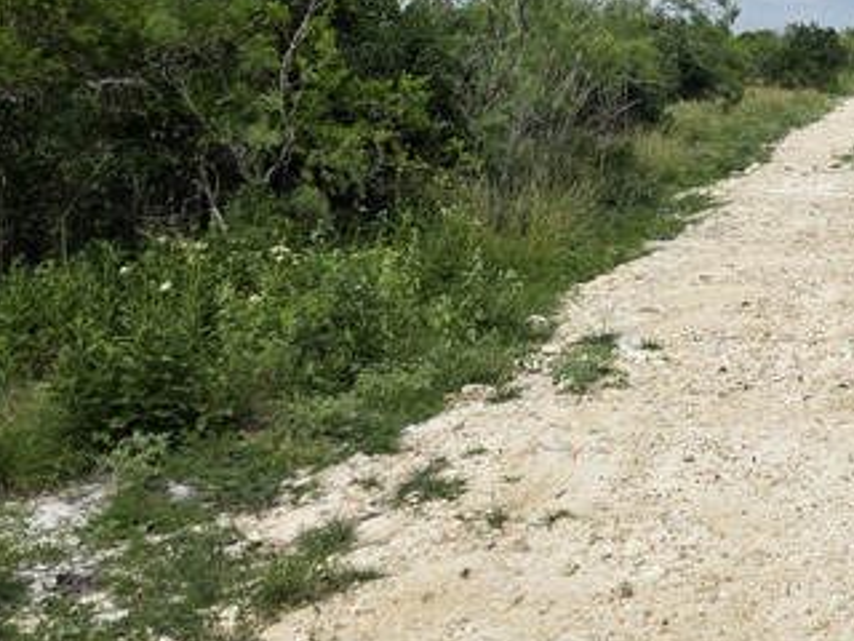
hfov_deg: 37.4
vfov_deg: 29.8
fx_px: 1135
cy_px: 27
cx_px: 827
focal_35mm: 46
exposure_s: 1/7944
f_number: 1.7
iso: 80
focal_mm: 6.3
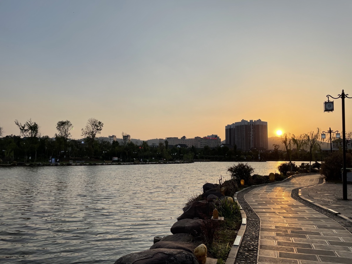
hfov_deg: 67.3
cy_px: 132
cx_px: 176
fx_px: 264
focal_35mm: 26
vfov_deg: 53.1
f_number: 1.6
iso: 32
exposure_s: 1/3040
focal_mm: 4.2
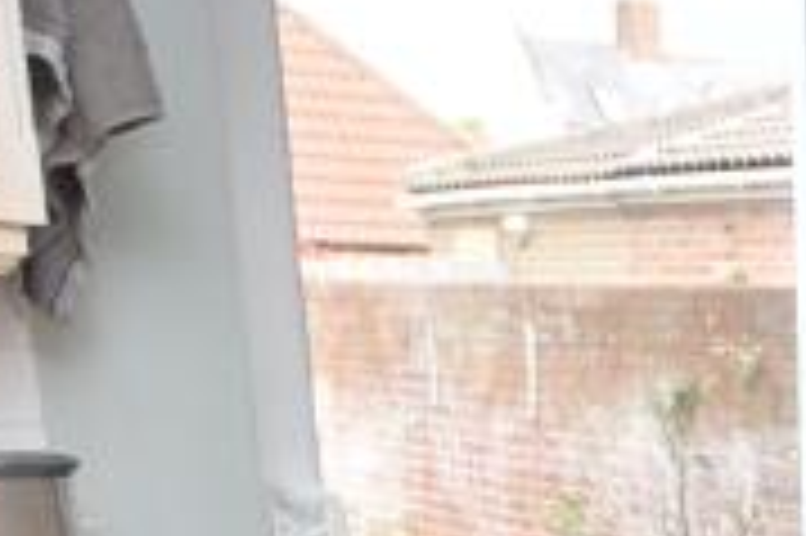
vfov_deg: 14.2
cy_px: 935
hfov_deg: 19.6
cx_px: 1301
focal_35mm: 86
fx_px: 1924
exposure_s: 1/60
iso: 100
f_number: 4
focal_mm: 10
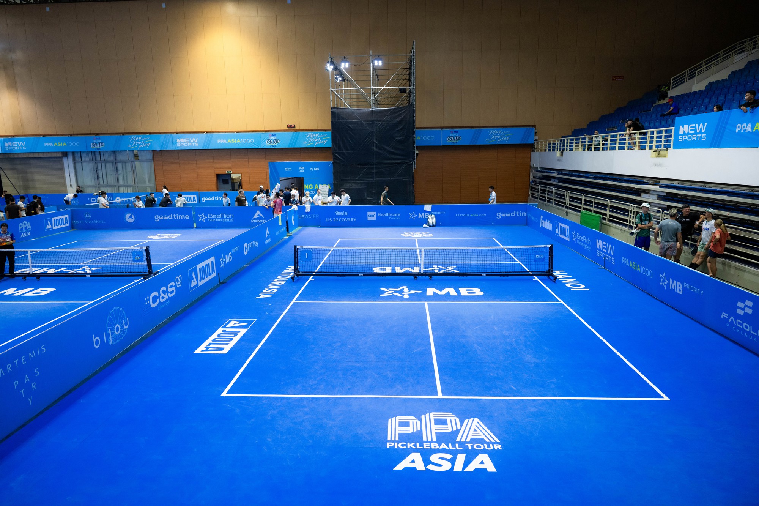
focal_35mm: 24
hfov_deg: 73.7
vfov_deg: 53.1
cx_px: 380
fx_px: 506
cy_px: 253
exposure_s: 1/200
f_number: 3.2
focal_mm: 24
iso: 2000
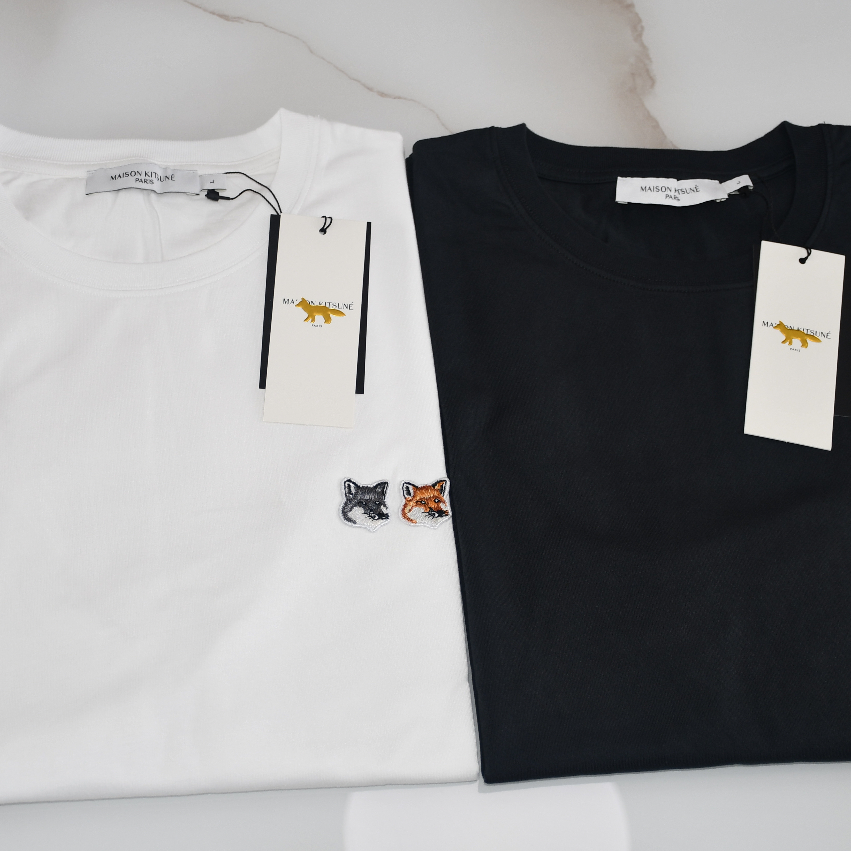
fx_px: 1919
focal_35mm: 69
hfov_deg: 25.0
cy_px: 436
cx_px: 404
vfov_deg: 25.0
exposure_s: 1/160
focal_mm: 32
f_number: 4
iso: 200
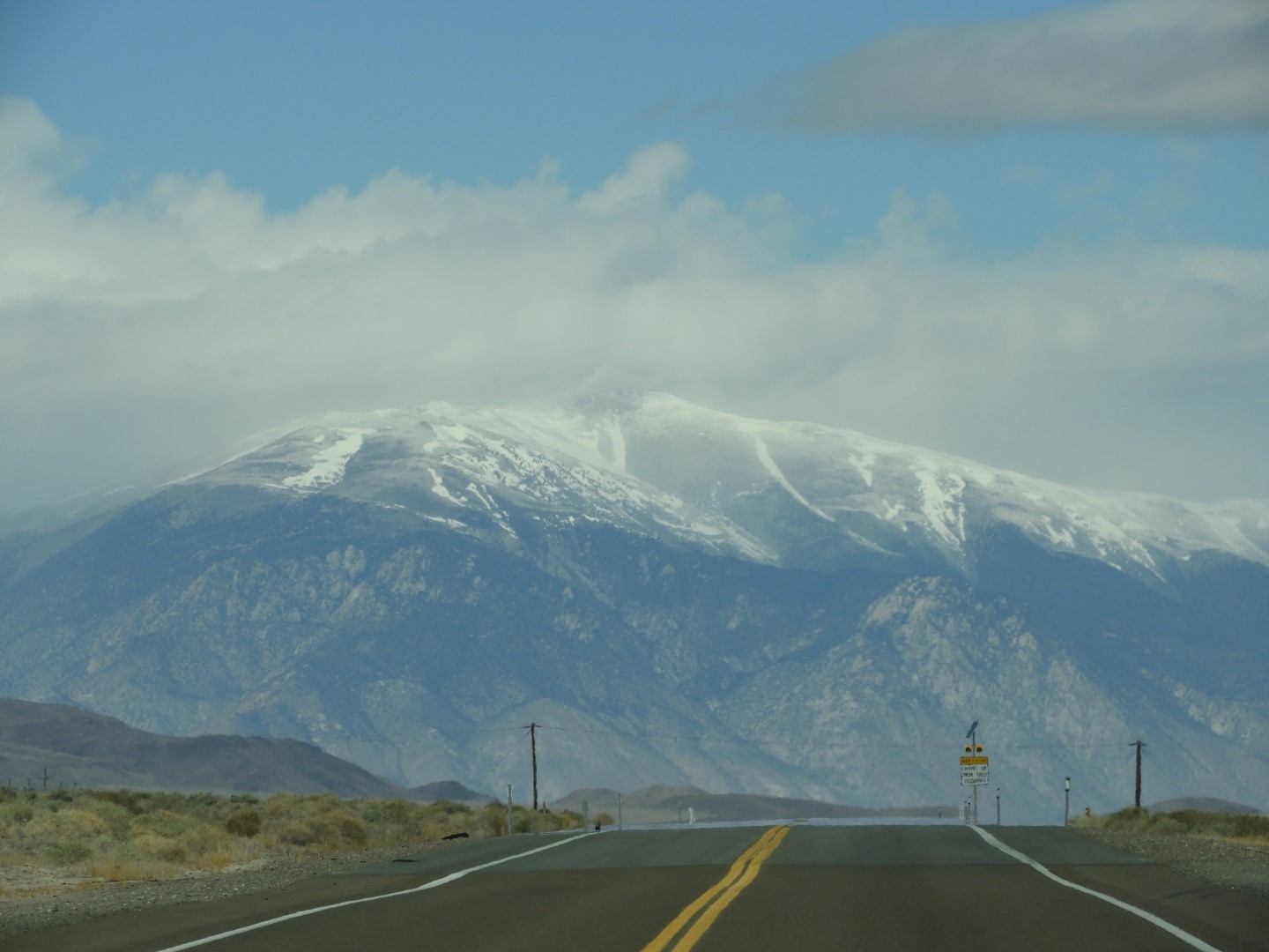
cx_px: 634
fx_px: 10998
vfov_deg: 5.0
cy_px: 476
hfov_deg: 6.6
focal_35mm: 300
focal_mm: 53.7
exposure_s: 1/1000
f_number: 5.5
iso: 100
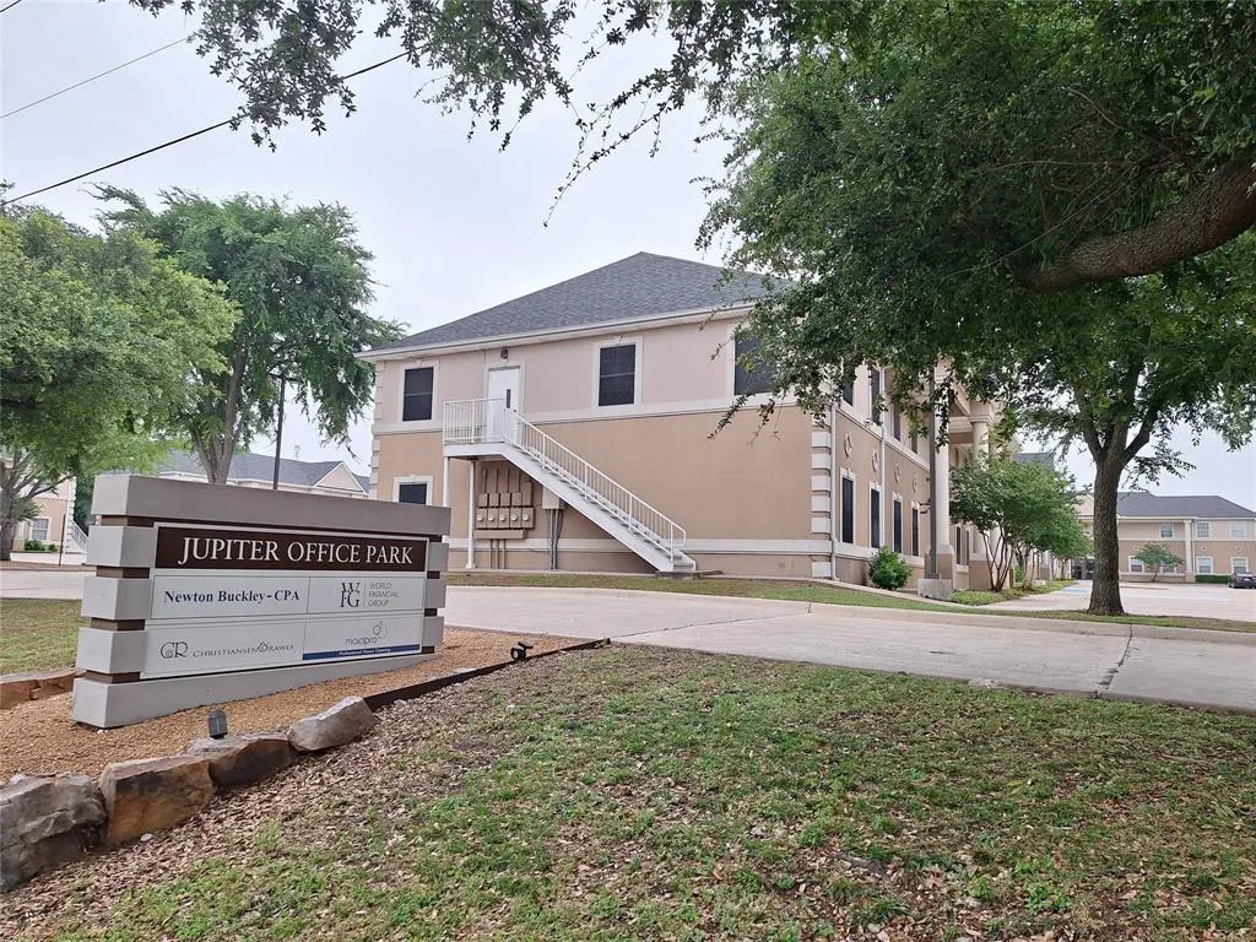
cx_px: 628
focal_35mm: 23
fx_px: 835
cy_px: 471
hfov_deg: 73.9
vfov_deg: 58.9
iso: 40
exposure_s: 1/132
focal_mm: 5.54
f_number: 1.8
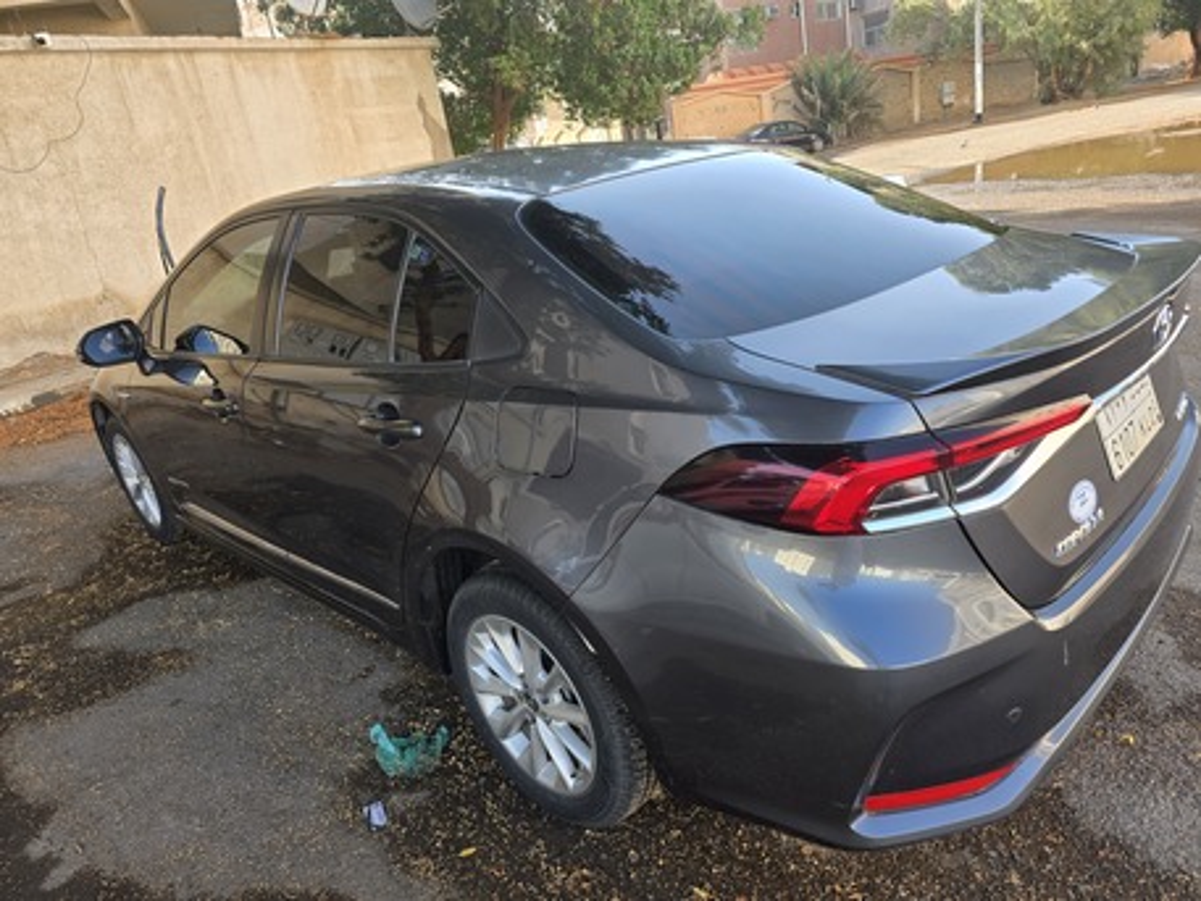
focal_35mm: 23
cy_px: 450
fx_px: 798
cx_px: 600
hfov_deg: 73.9
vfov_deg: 58.9
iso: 25
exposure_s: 1/180
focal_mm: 6.3
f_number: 1.7
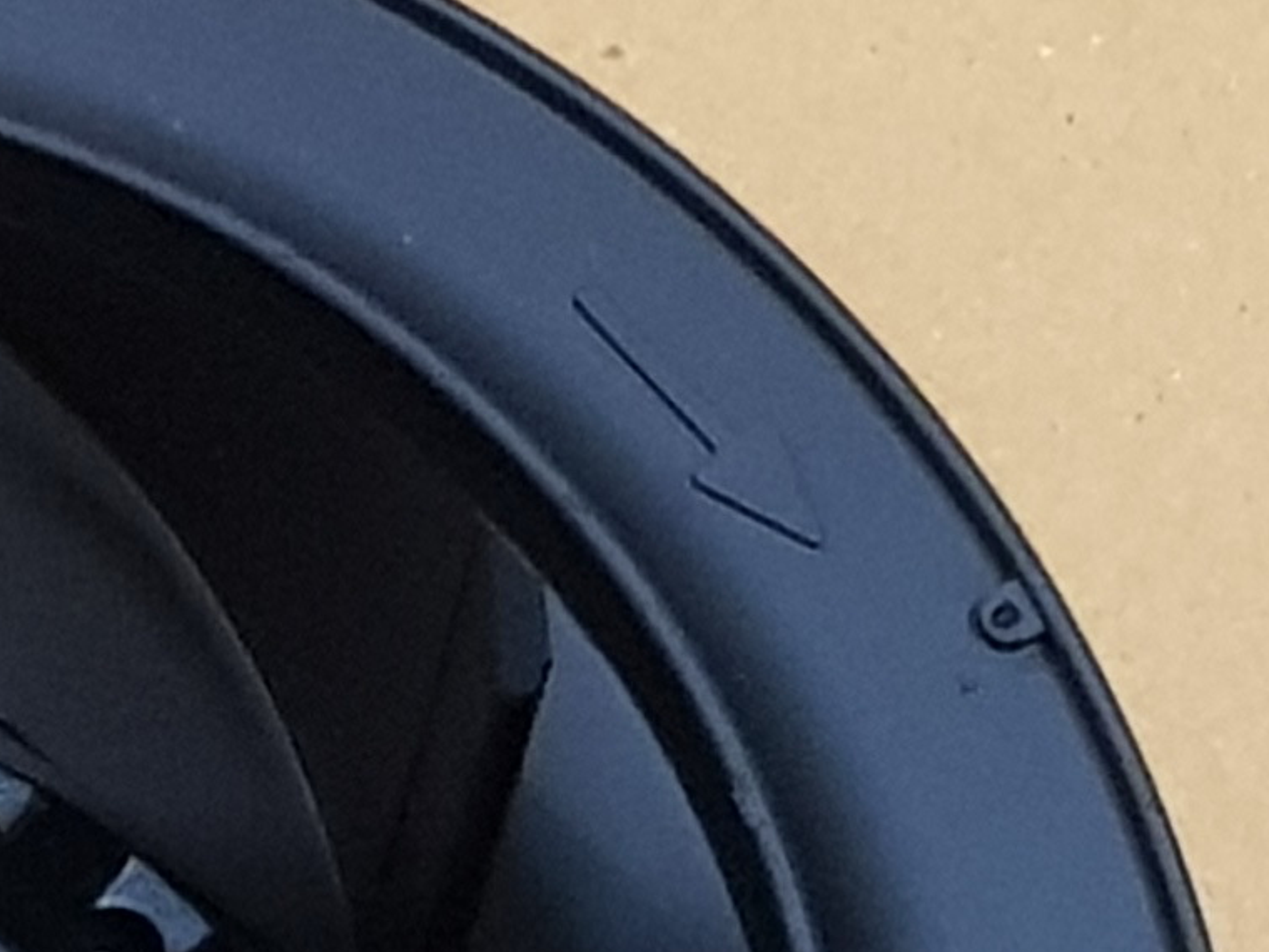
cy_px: 1777
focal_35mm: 138
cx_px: -346
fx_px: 5059
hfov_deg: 13.8
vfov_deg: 10.1
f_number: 1.7
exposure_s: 1/11
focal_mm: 4.3
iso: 200
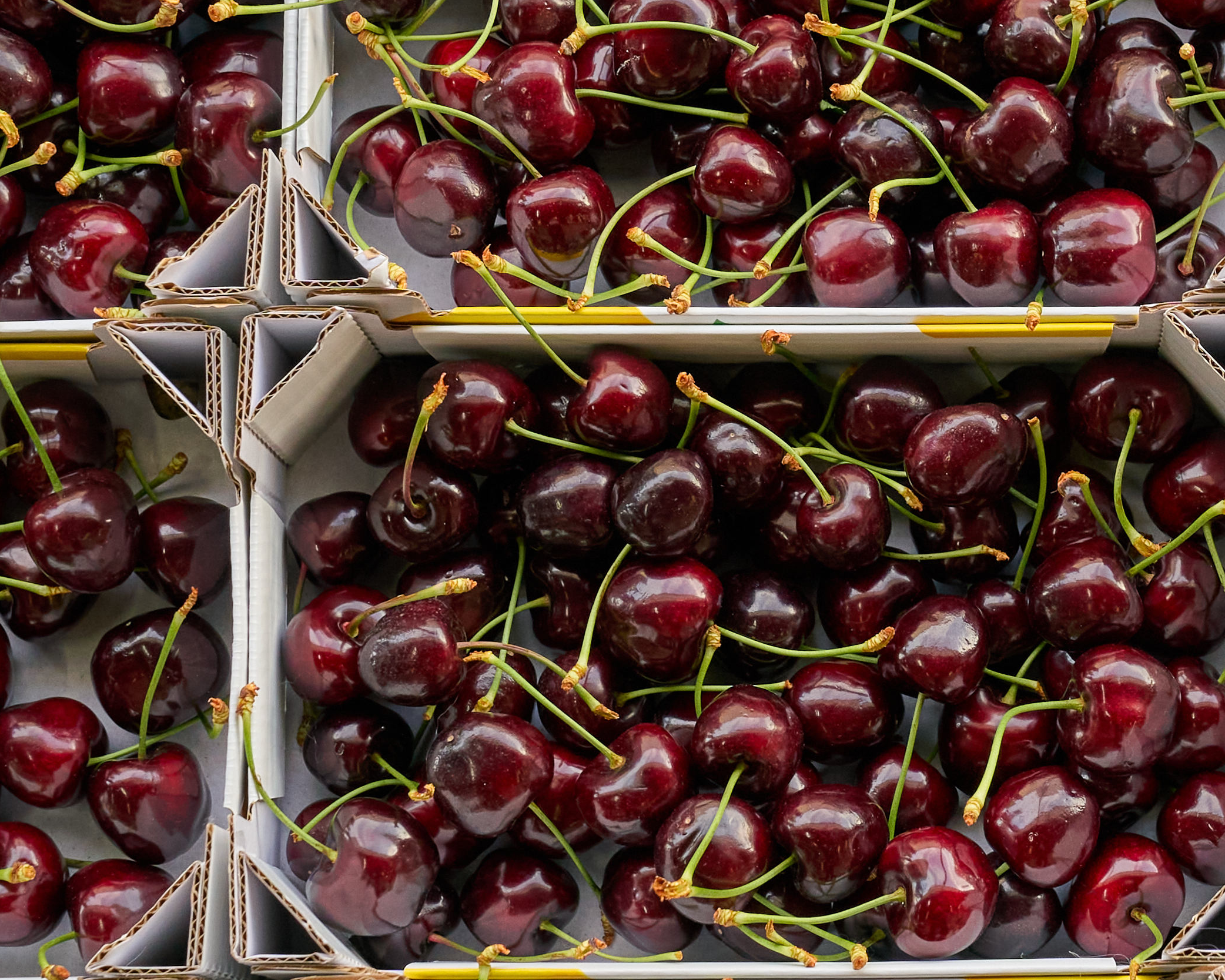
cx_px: 1159
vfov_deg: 11.7
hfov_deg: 14.4
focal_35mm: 132
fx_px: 4785
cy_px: 463
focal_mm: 49
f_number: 5
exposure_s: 1/160
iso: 1000
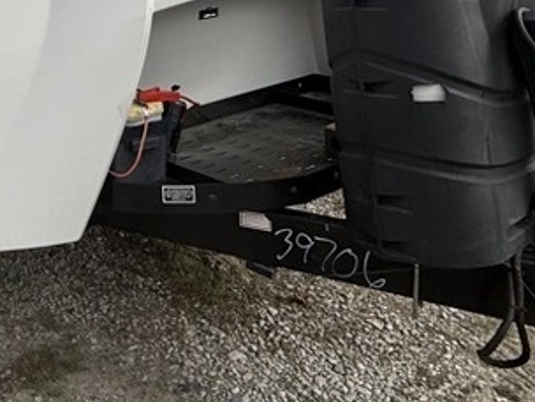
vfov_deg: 28.1
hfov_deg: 37.4
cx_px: 16
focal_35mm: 46
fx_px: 711
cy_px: -63
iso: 50
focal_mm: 2.22
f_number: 2.2
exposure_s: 1/2410
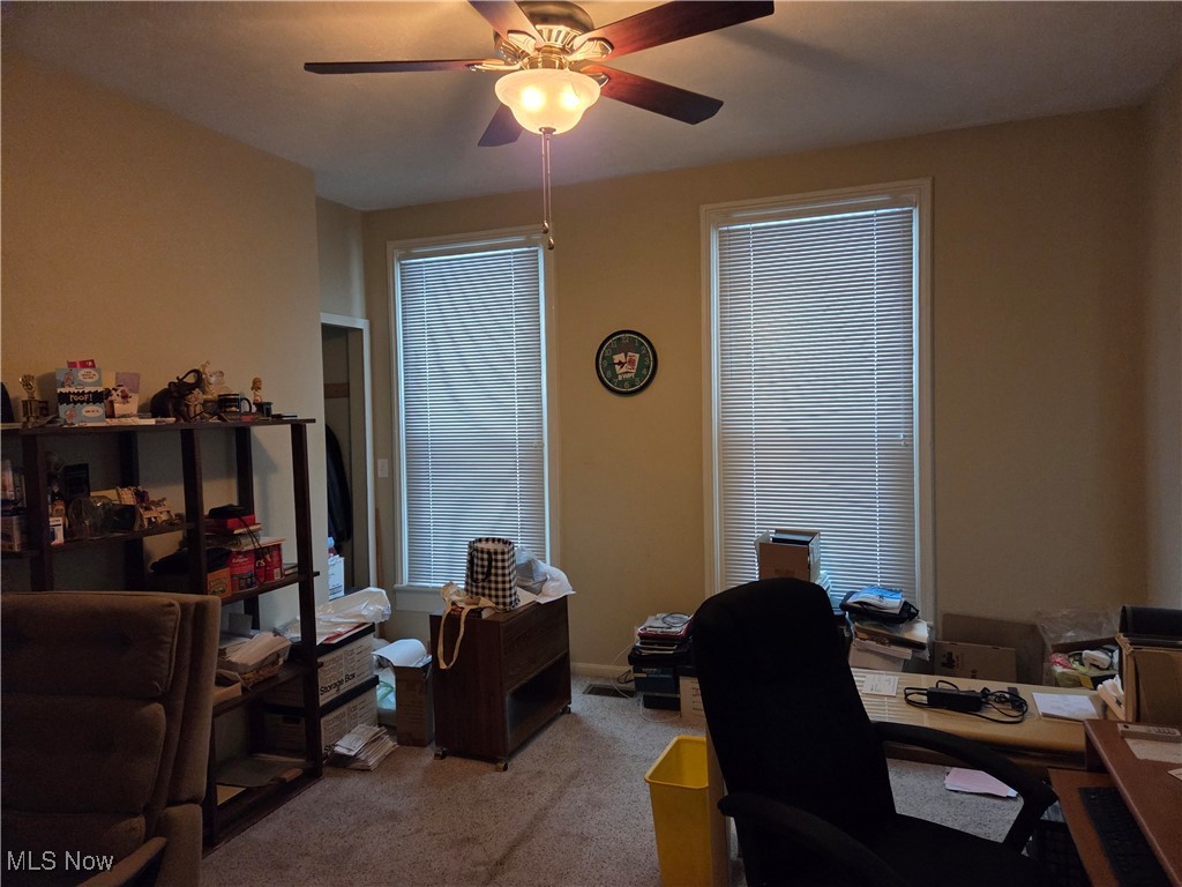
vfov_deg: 58.9
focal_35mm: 23
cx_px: 591
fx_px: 785
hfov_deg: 73.9
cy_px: 444
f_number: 1.8
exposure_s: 1/120
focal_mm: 5.4
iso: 1250
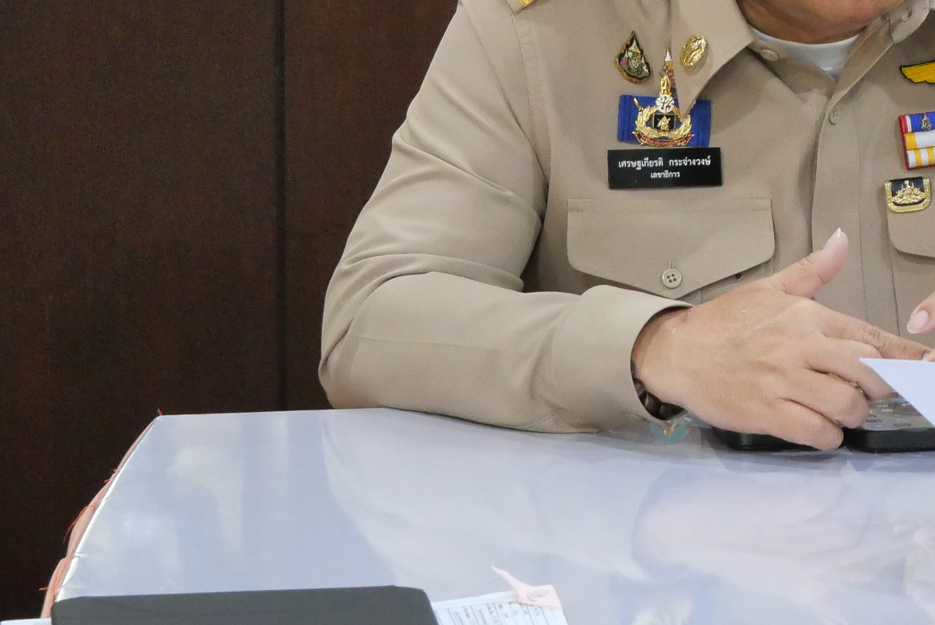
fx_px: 6133
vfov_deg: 5.8
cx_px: 1068
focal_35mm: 236
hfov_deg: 8.6
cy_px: -30
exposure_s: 1/50
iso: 3200
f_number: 5.6
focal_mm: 46
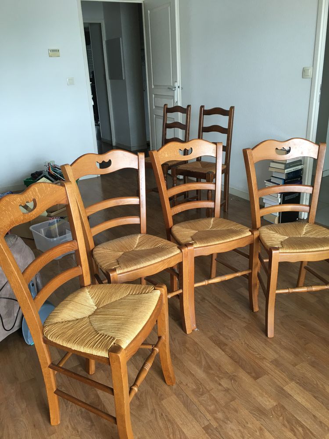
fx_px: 367
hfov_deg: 48.2
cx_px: 164
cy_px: 220
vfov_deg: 61.7
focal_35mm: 29
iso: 32
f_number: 2.2
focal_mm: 4.15
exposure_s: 1/17
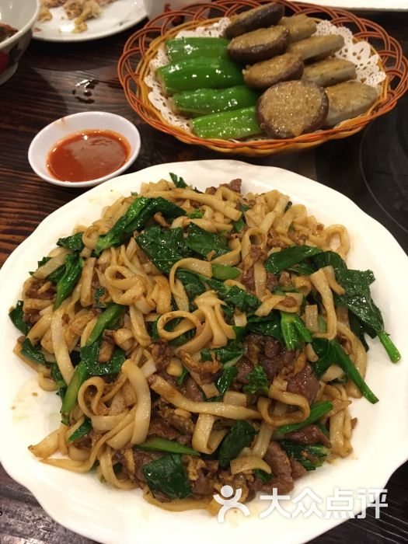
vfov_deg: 61.7
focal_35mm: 29
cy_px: 272
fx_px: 456
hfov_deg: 48.2
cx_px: 204
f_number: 2.2
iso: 250
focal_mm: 4.15
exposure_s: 1/17
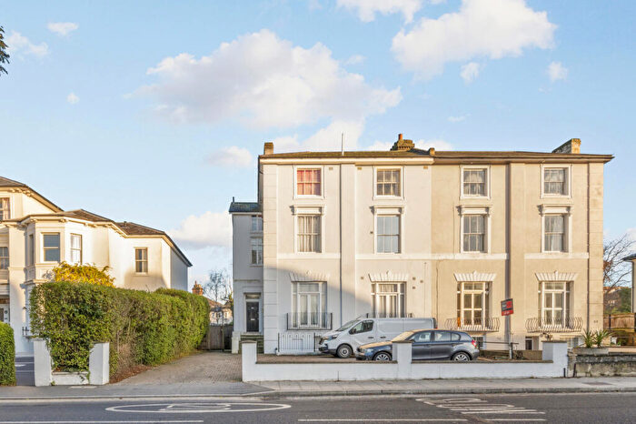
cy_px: 212
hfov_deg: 104.3
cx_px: 318
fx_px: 247
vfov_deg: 81.2
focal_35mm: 14
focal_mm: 14
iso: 400
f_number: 16
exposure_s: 1/60
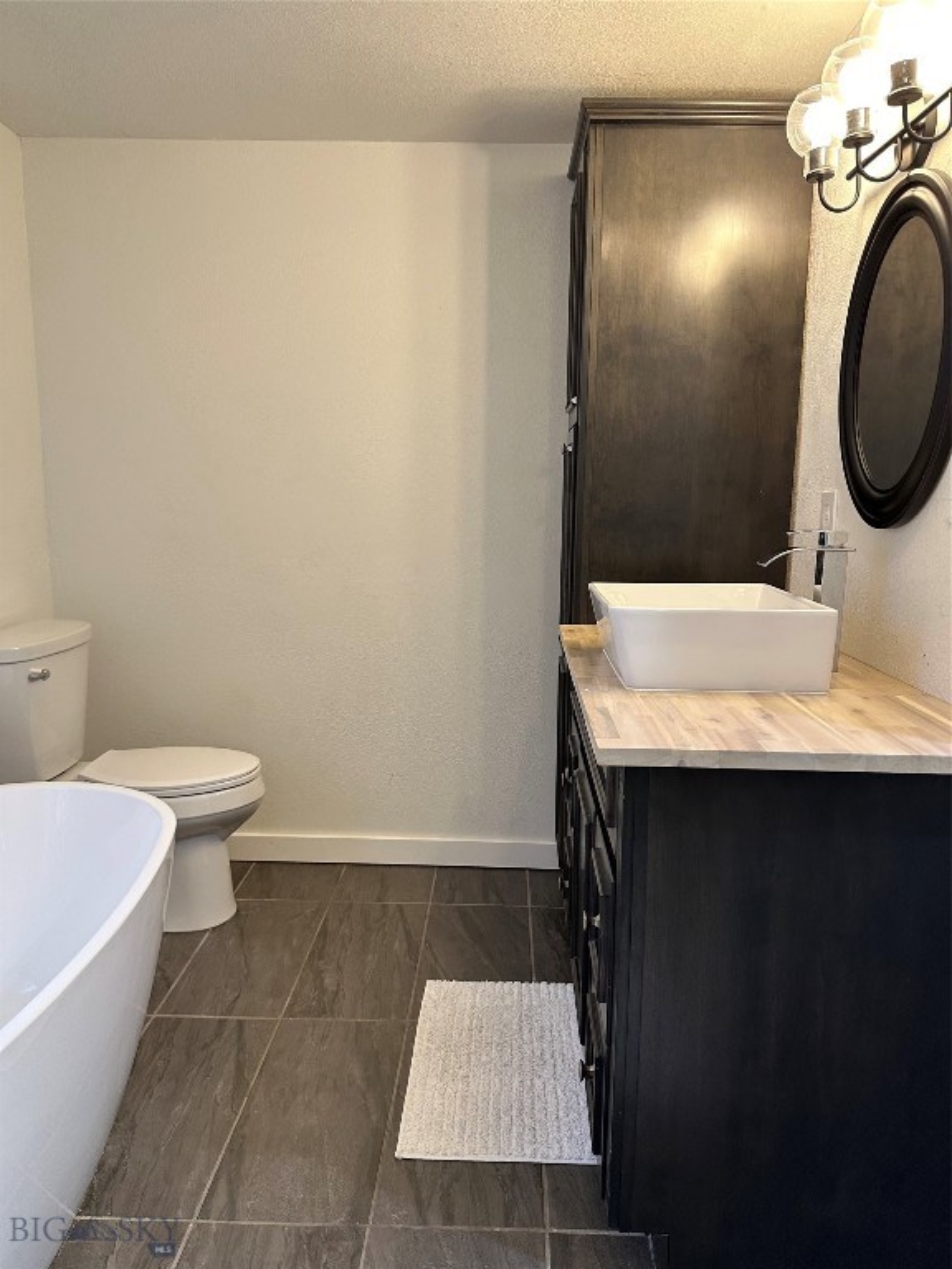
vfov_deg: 71.6
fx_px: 880
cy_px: 634
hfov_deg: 56.8
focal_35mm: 24
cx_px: 476
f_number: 1.78
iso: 200
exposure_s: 1/120
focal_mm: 6.86
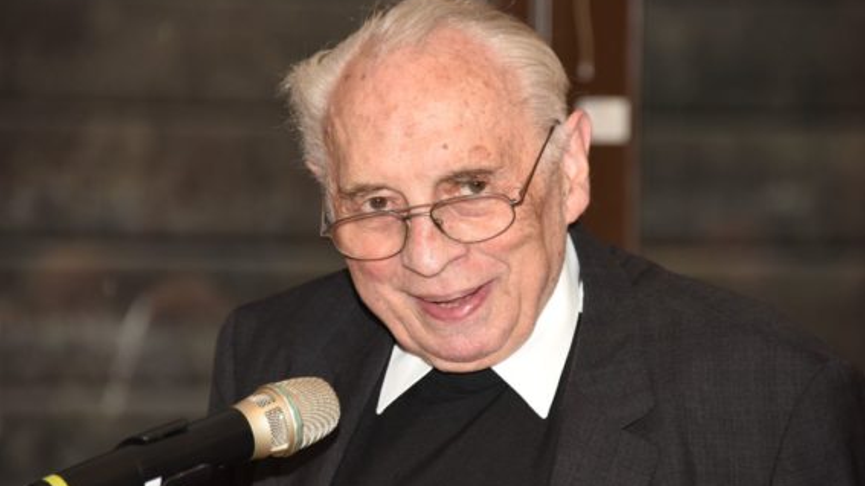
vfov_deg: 3.8
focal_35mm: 316
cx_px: 432
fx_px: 7248
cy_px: 245
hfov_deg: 6.8
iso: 1800
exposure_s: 1/250
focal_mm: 300
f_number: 7.1
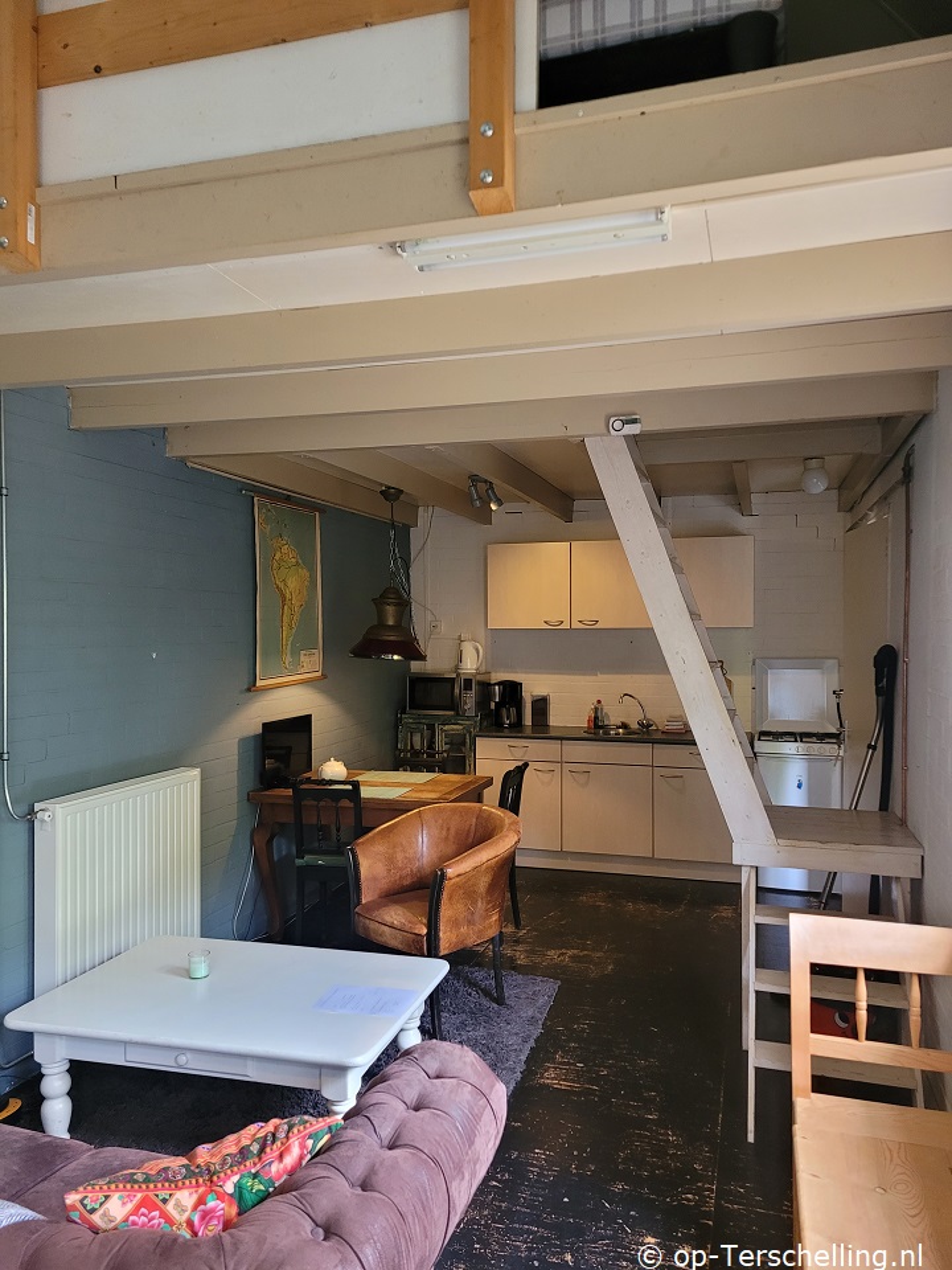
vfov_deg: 67.3
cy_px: 635
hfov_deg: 53.1
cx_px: 476
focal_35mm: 26
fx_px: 953
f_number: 1.8
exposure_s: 1/50
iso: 400
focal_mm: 5.4
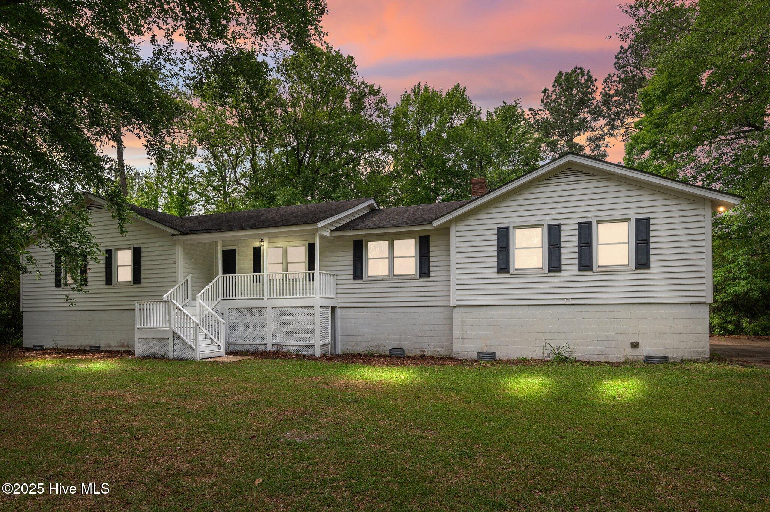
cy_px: 256
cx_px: 385
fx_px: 385
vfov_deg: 67.3
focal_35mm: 18
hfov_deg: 90.0
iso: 250
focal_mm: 18
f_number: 8
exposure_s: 1/320
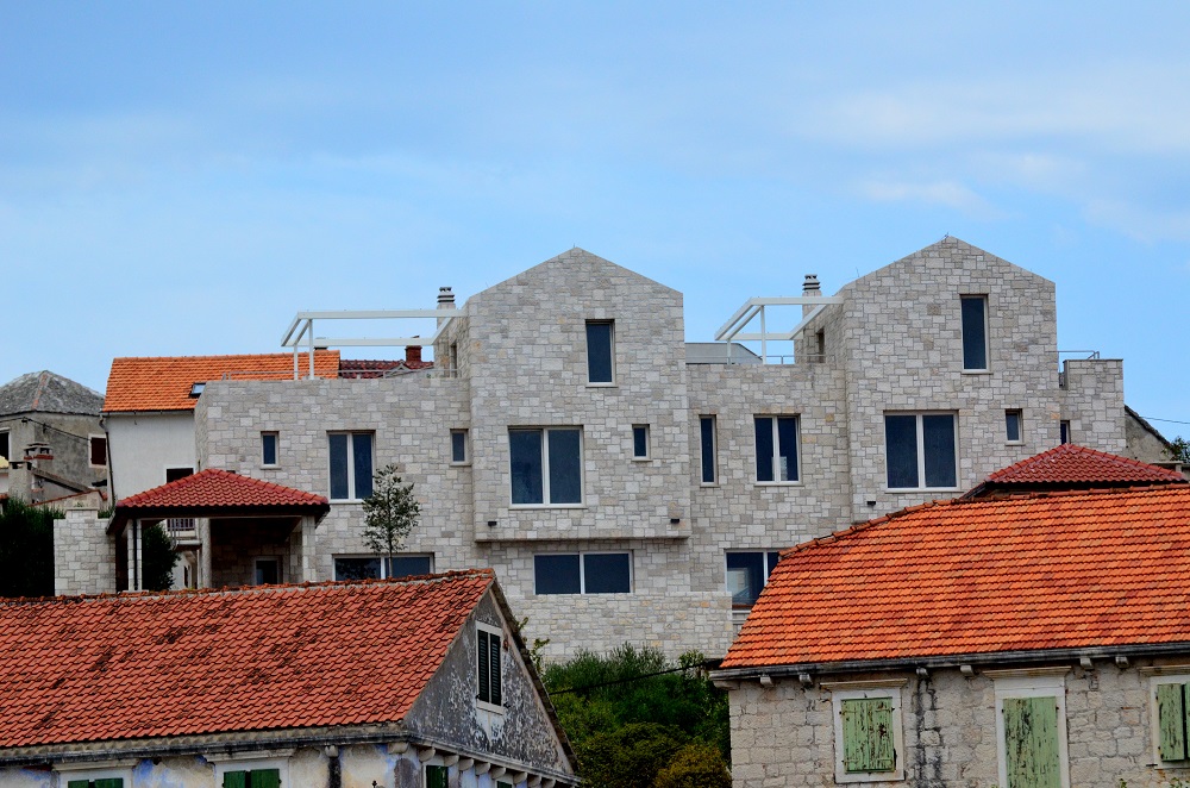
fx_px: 6036
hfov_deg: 11.3
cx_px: 595
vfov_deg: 7.5
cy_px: 394
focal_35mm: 183
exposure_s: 1/8000
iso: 1600
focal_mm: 122
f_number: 5.6
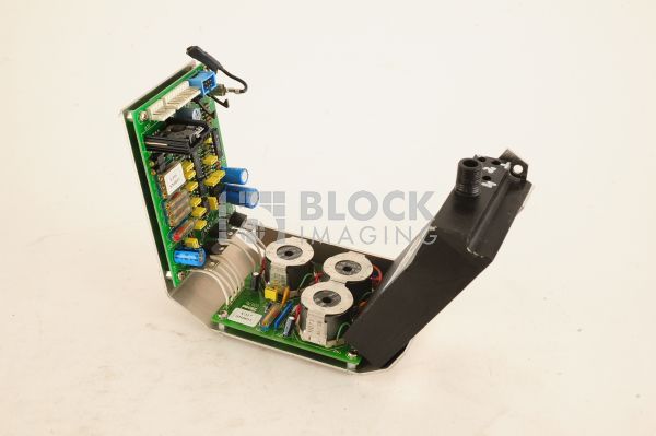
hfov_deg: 39.6
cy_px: 218
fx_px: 910
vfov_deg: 26.9
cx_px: 328
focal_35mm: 50
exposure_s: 1/125
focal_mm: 50
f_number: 13
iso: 1600
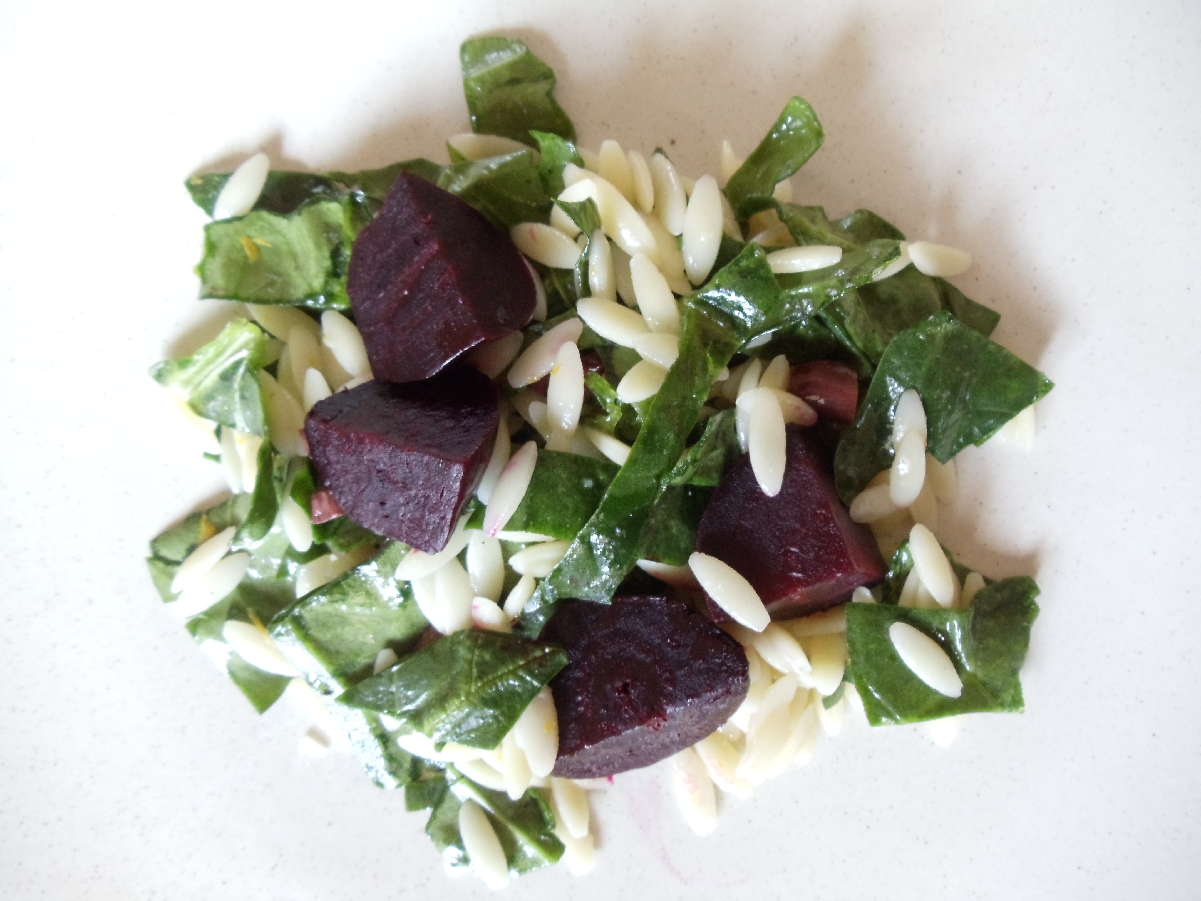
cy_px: 450
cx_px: 600
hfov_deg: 42.9
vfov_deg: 32.9
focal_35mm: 44
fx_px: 1527
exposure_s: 1/8
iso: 400
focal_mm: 6
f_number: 3.5
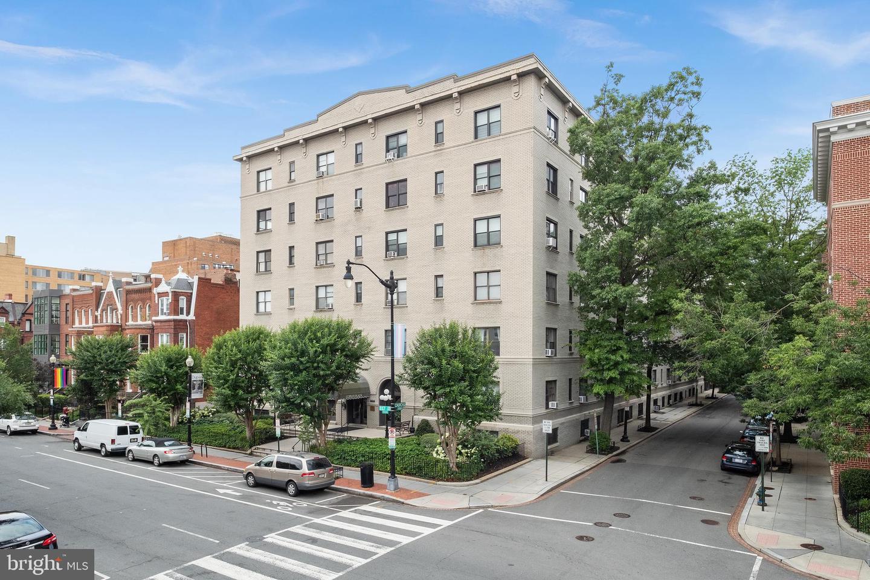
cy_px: 290
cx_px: 435
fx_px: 507
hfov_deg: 81.2
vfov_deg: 59.5
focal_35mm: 21
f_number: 11
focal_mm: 14
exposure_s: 1/90
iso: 250
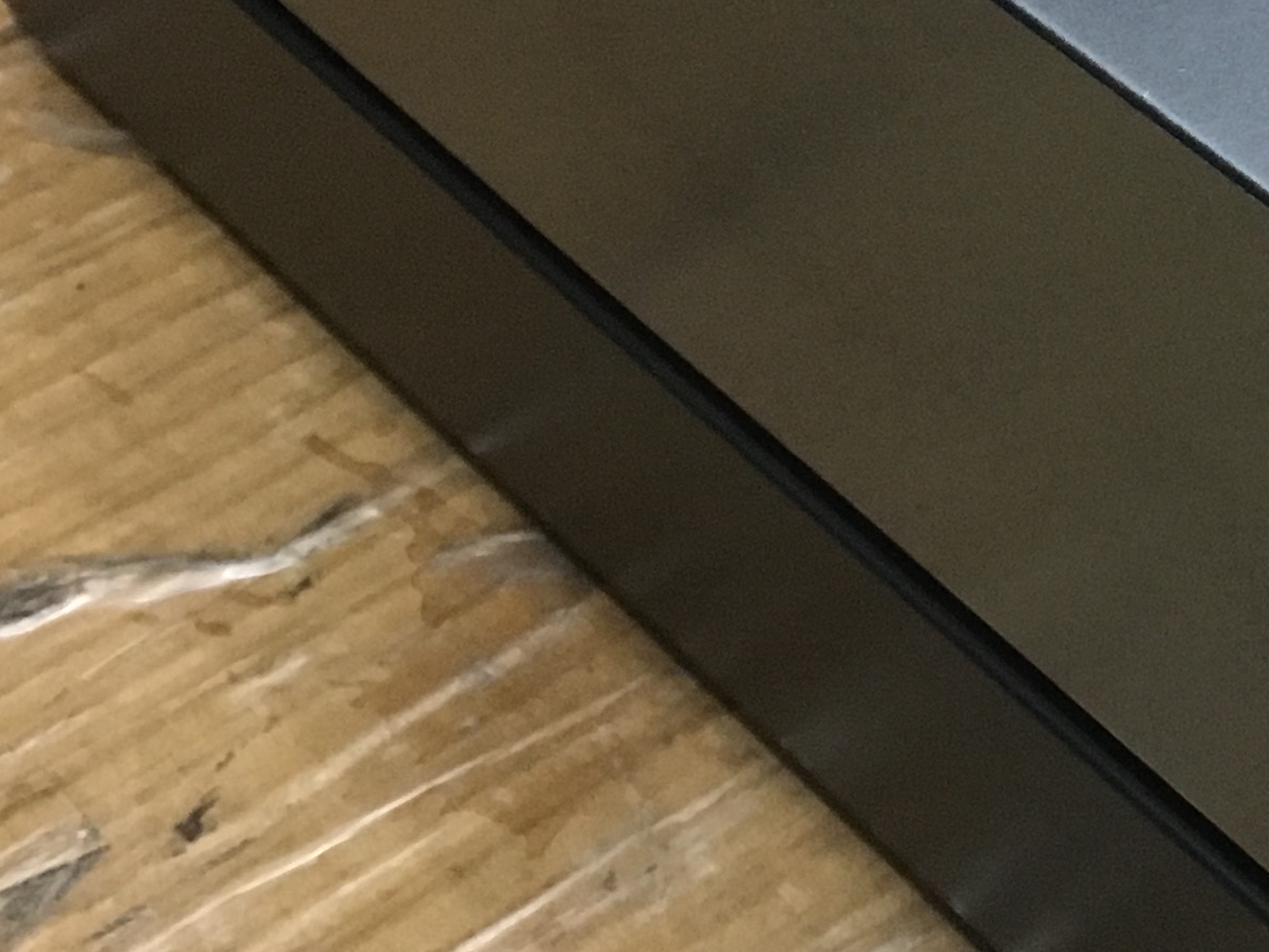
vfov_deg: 14.8
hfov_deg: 18.4
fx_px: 3630
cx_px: 1683
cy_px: 62
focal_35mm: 99
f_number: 2.2
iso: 200
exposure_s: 1/33
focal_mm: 4.15
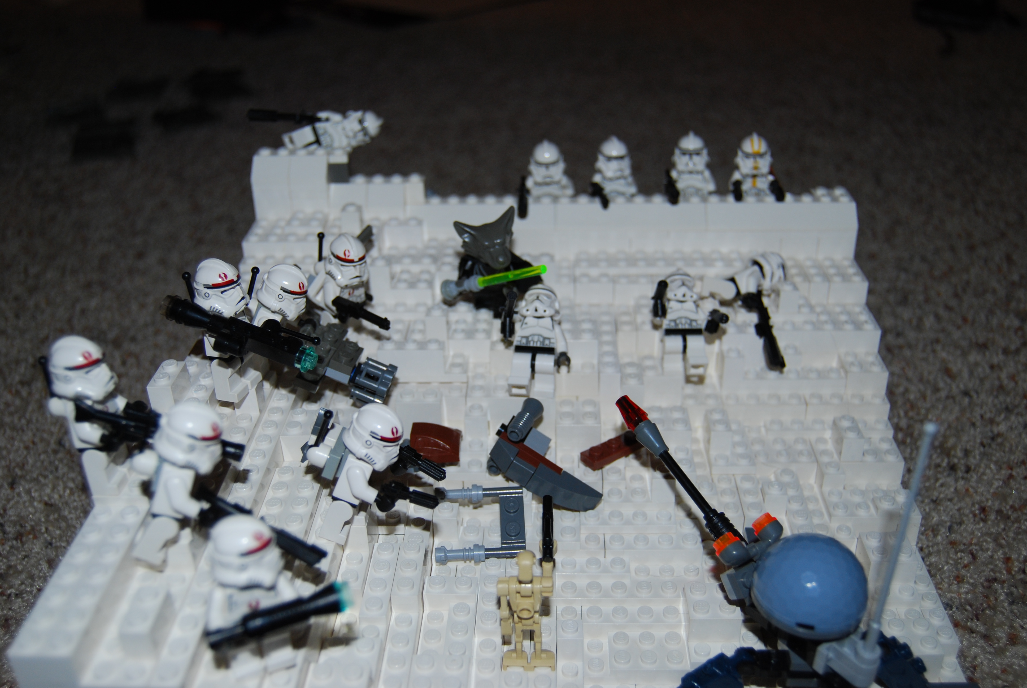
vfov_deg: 37.0
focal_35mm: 36
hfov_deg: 53.1
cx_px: 514
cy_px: 344
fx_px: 1028
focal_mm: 24
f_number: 4
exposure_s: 1/60
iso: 200
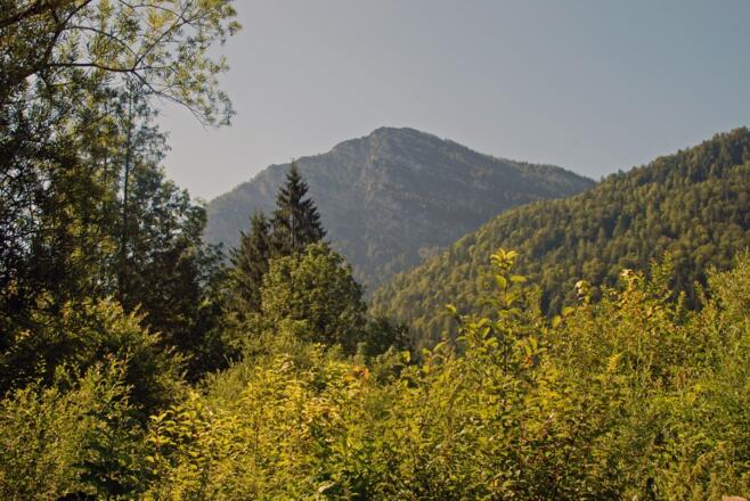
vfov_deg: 30.9
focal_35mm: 44
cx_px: 375
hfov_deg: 44.9
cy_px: 250
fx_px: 907
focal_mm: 29
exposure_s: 1/125
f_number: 8
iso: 160
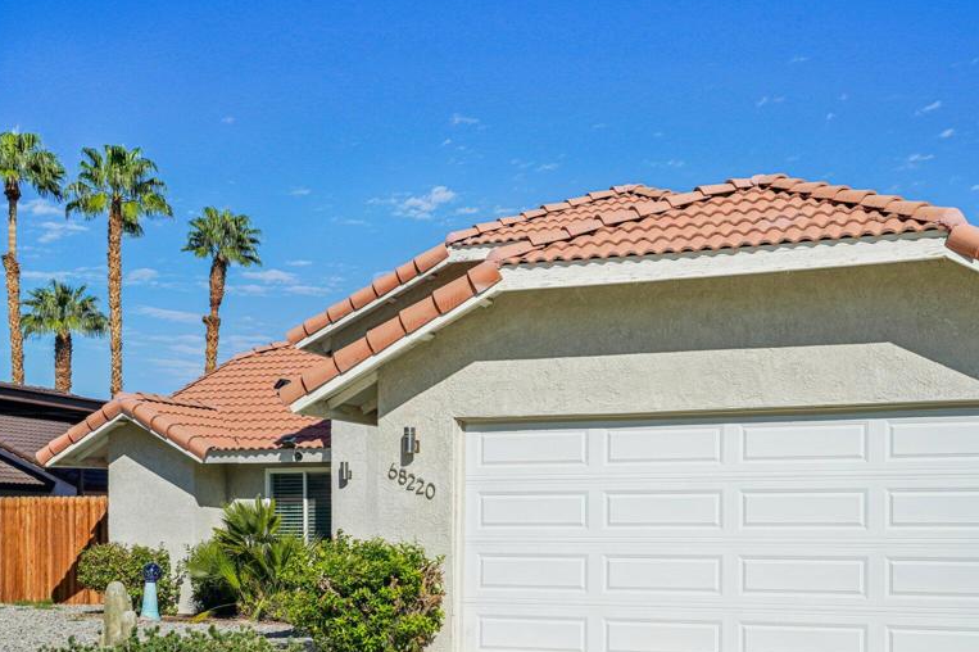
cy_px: 397
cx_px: 609
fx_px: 1278
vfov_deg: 28.5
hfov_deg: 41.6
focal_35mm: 47
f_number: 7.1
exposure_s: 1/1000
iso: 100
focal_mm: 35
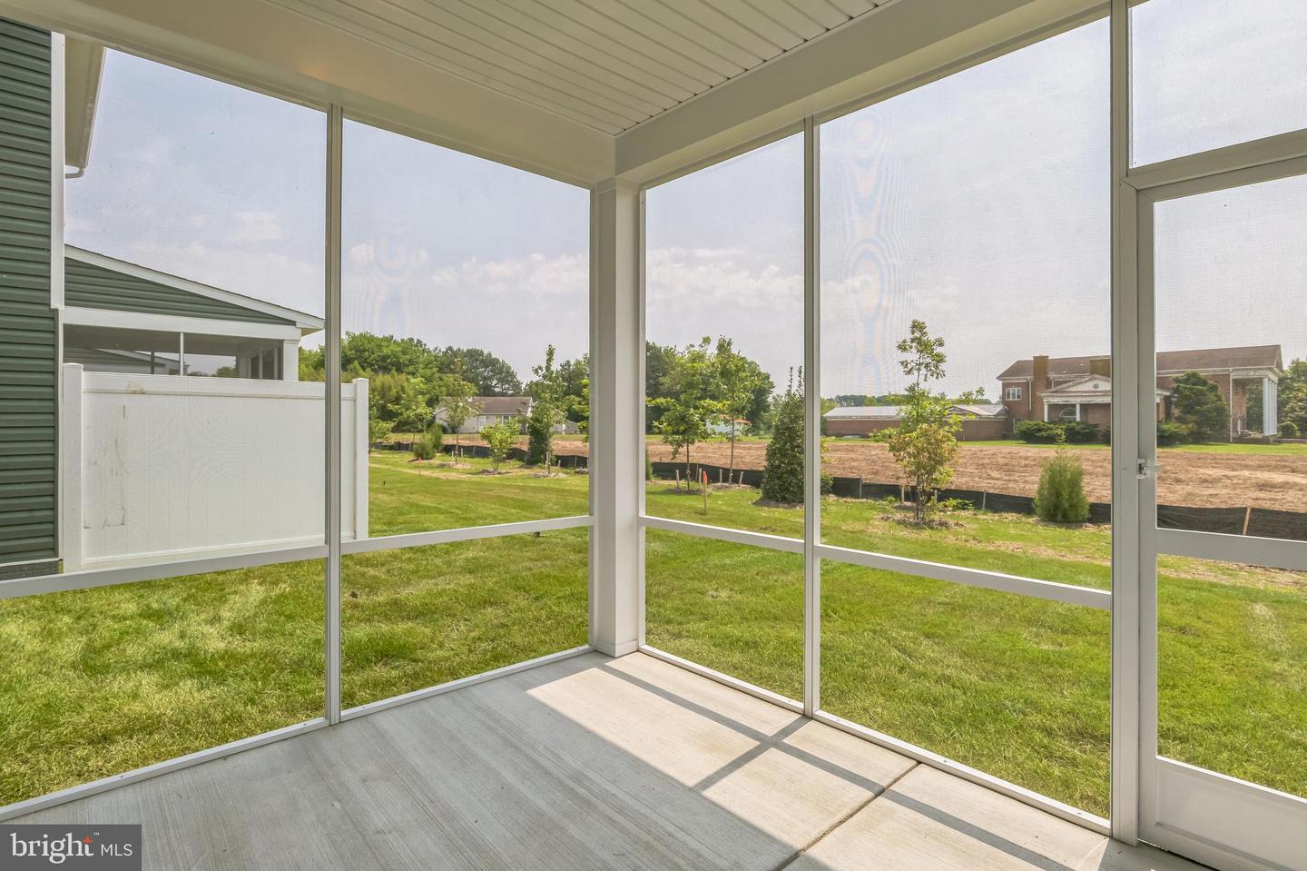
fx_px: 617
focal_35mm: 17
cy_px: 436
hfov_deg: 93.3
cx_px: 654
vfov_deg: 70.4
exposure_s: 1/500
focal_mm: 17
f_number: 10
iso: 320
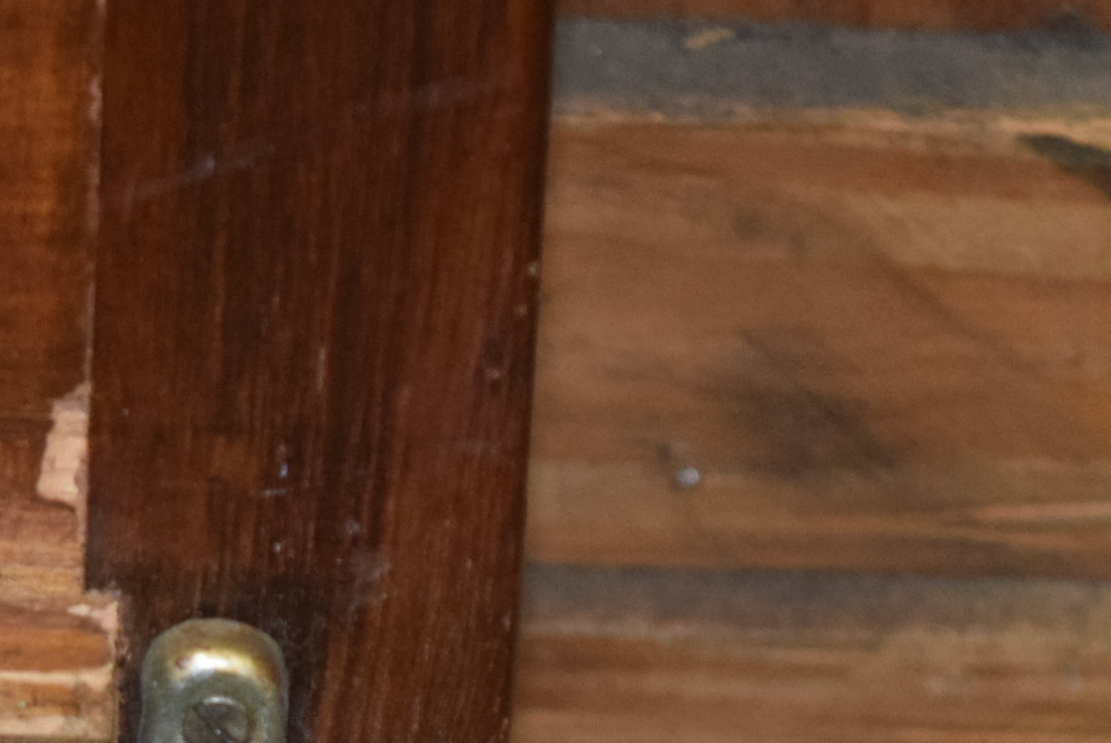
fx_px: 7923
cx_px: -137
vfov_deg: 5.3
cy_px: 1124
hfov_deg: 8.0
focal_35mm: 257
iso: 2000
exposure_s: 1/30
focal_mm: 55
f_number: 5.6
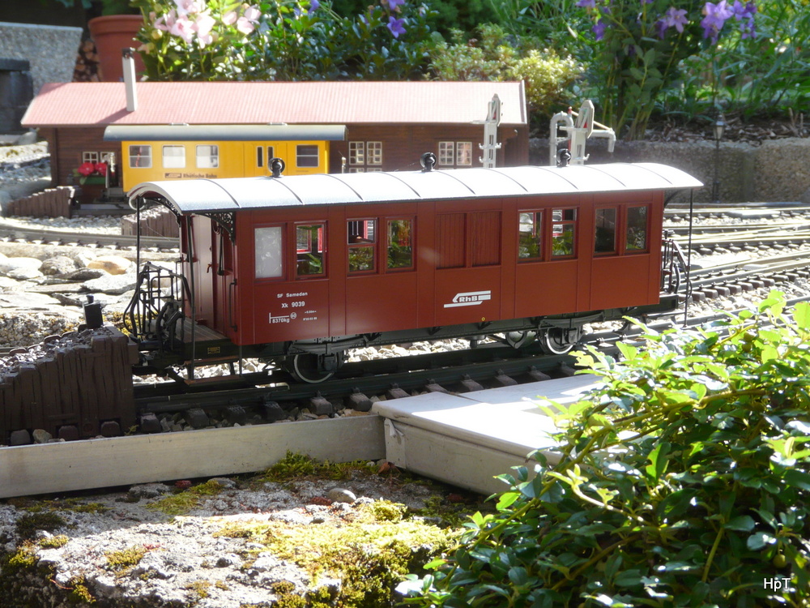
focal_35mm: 55
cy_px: 304
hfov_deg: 34.9
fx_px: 1287
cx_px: 405
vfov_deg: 26.6
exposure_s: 1/160
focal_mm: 9
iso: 100
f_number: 4
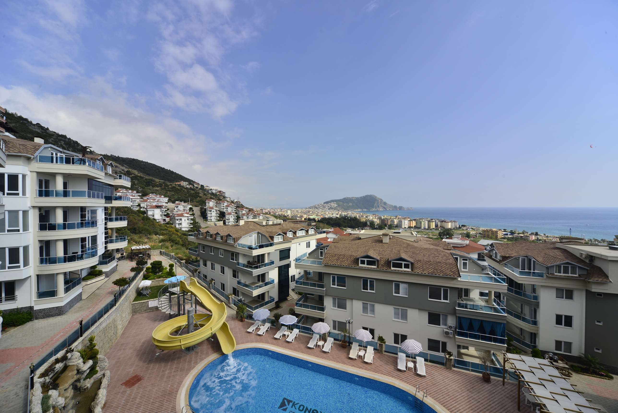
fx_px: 206
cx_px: 309
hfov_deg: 112.6
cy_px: 206
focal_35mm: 12
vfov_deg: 90.0
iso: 100
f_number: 11
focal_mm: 12
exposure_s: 1/200
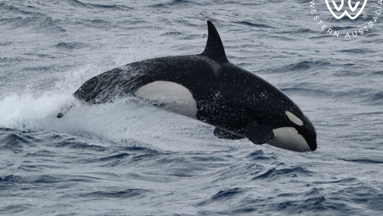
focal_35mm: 252
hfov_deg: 8.6
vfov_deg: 4.8
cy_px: 91
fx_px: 2559
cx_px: 192
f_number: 5.6
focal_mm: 240
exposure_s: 1/8000
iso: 900
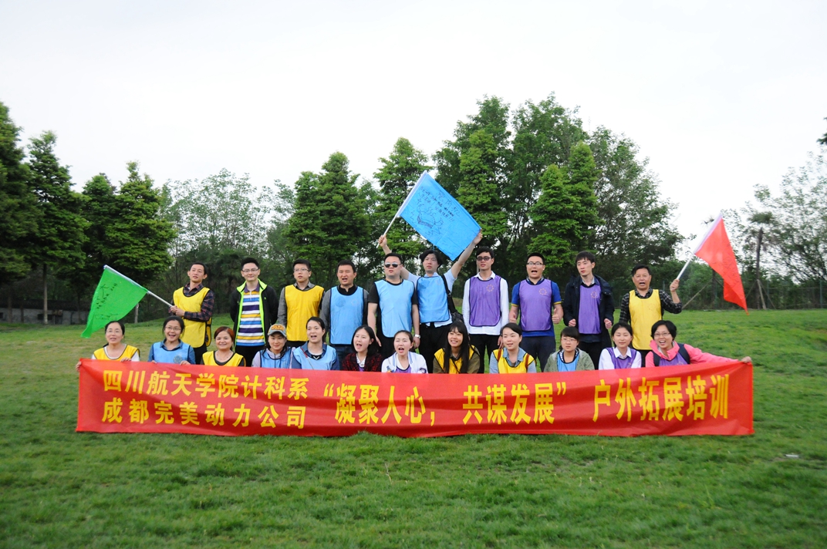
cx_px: 414
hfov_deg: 57.3
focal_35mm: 33
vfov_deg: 39.9
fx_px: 757
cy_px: 274
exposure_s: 1/2500
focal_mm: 22
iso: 2500
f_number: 3.8
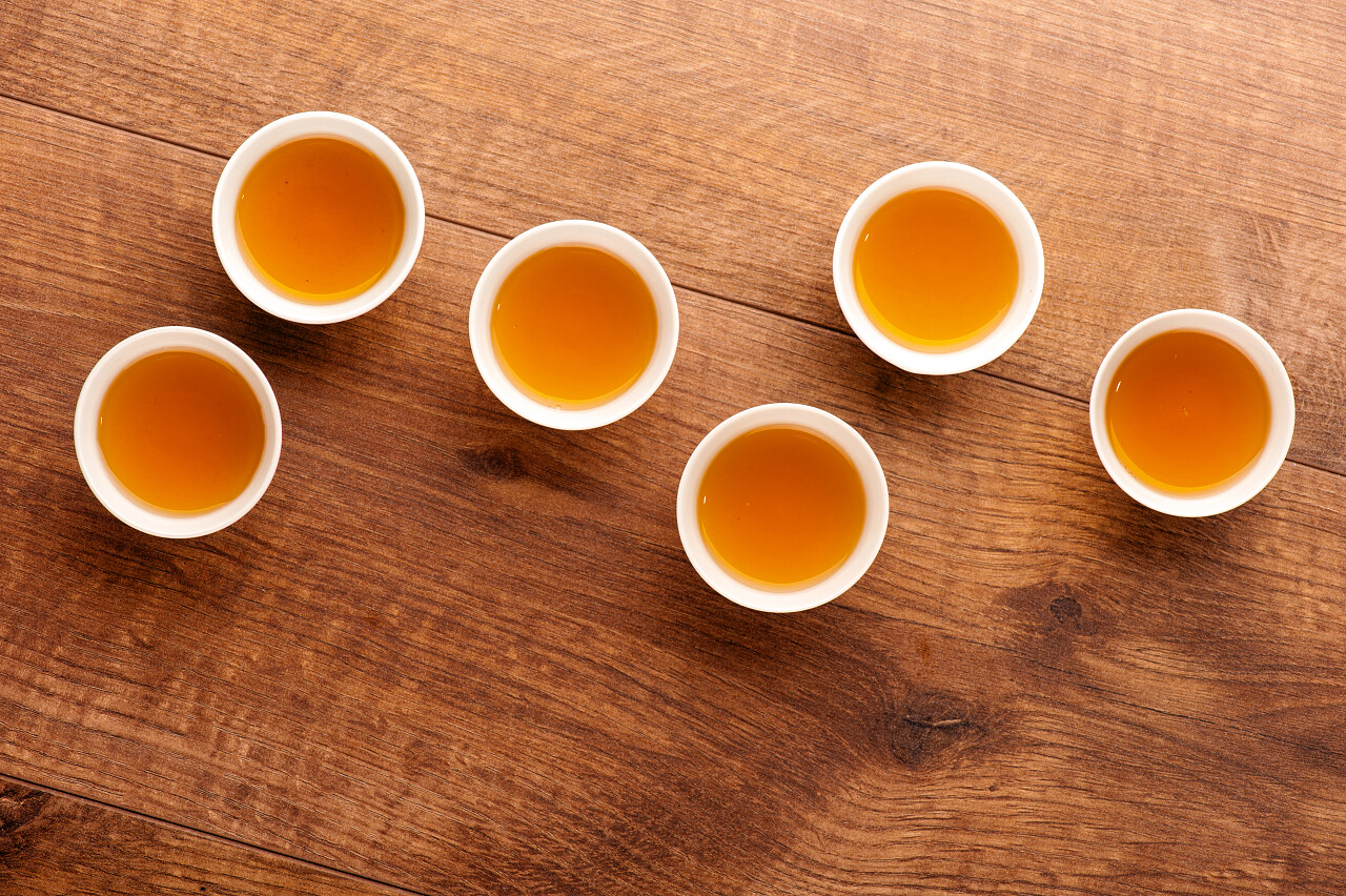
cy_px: 448
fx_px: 3924
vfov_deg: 13.0
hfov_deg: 19.5
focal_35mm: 105
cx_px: 673
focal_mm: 105
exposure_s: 1/200
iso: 200
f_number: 13
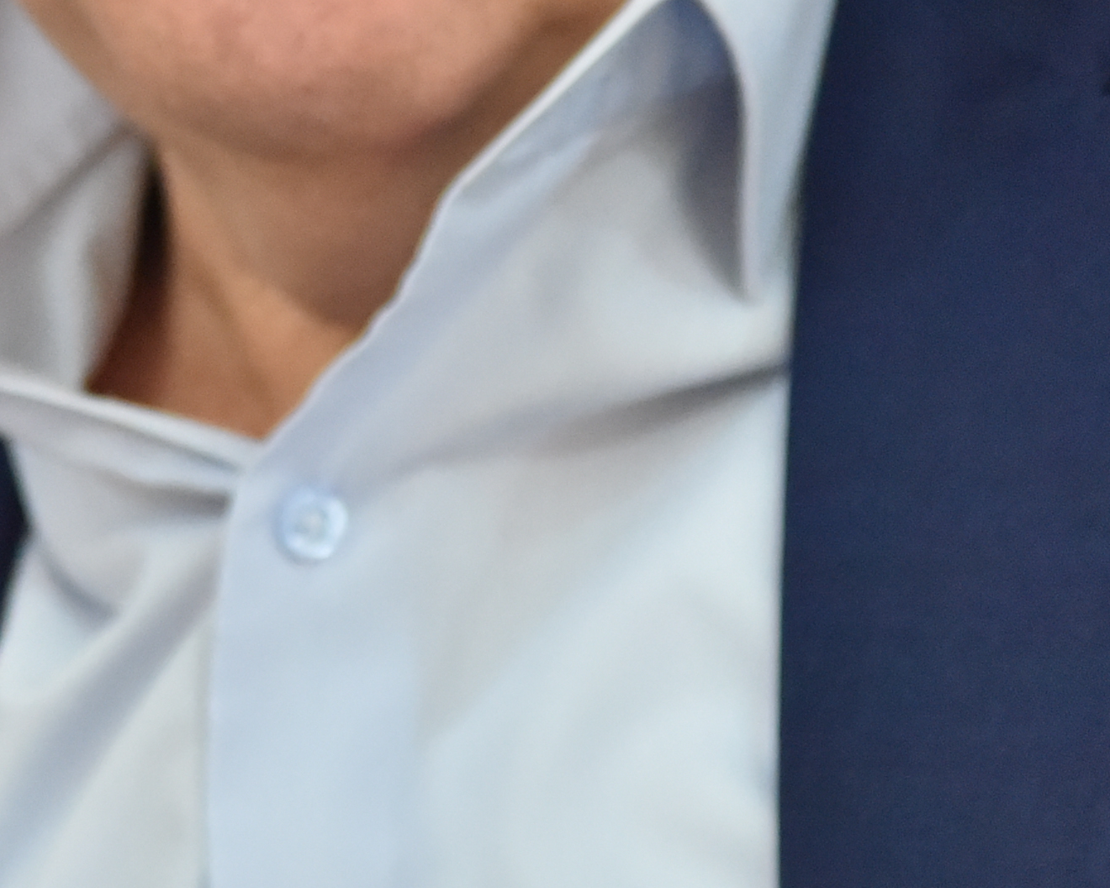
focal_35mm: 412
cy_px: -50
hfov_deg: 4.7
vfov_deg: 3.8
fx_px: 13535
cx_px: 69
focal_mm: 105
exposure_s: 1/80
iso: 2500
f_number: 4.5
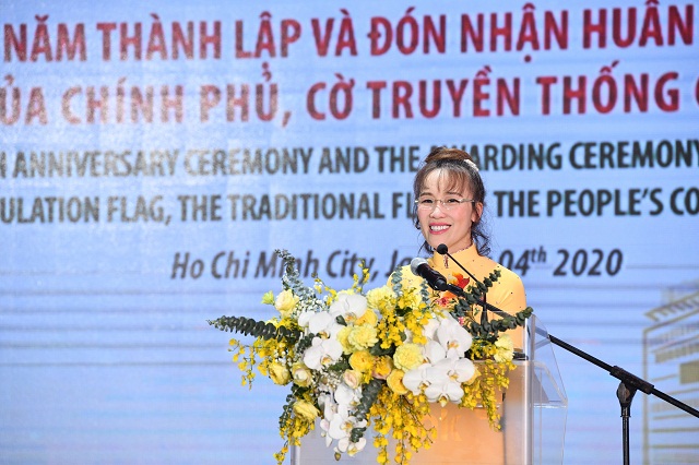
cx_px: 350
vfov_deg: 6.9
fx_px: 3881
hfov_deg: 10.3
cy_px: 232
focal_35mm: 200
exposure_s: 1/250
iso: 800
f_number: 6.3
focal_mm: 200
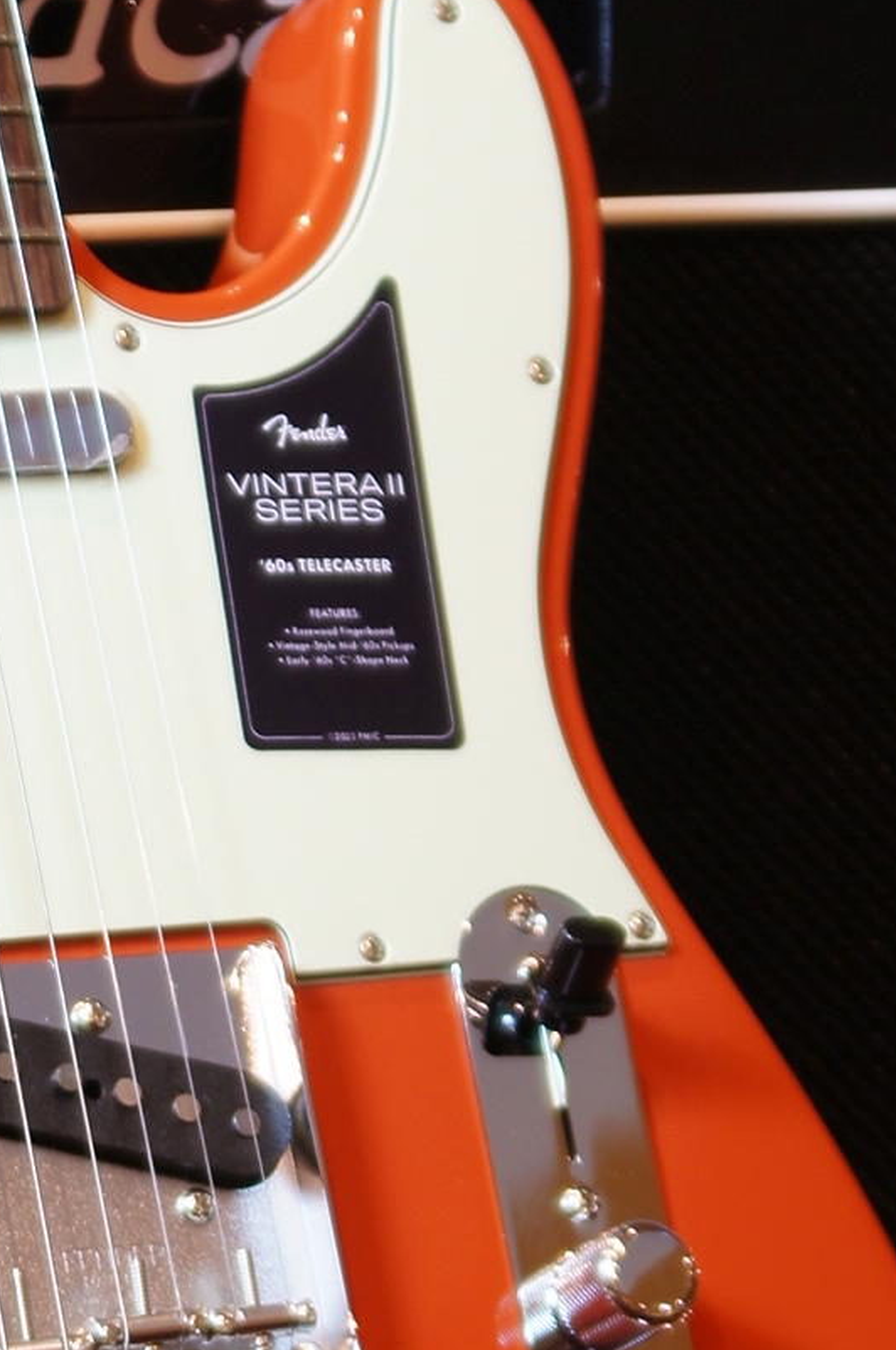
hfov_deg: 5.3
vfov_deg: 8.0
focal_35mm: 257
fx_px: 9619
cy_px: 762
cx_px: 45
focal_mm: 60
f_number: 4.5
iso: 100
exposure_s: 1/6
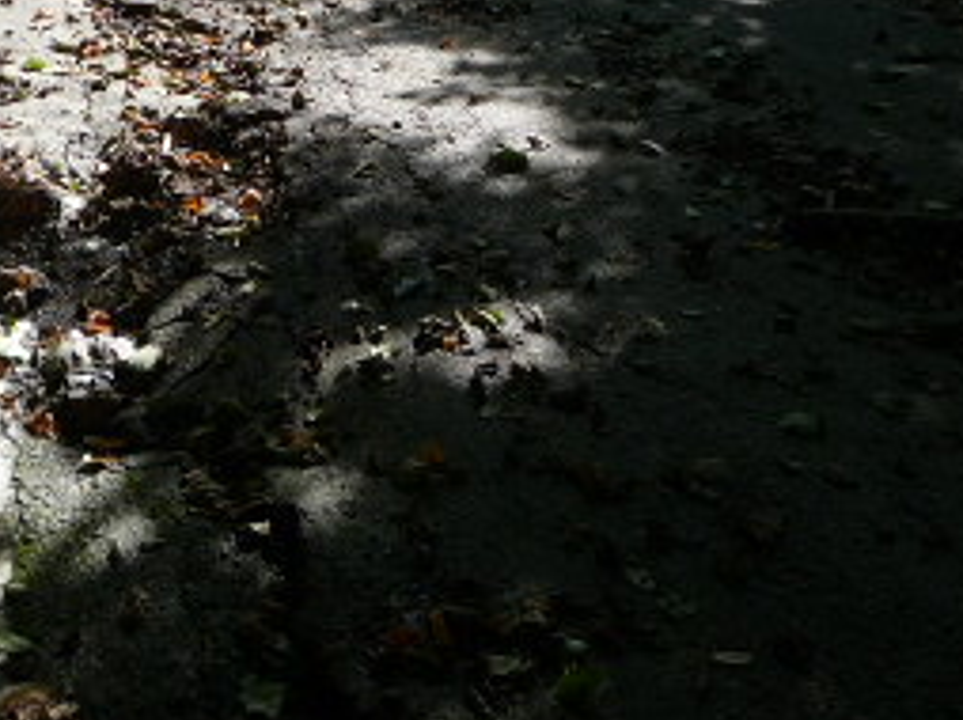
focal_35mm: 63
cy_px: -144
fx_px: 1751
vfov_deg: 21.6
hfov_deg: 30.1
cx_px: 201
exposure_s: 1/400
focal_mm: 4.4
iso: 100
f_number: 2.8
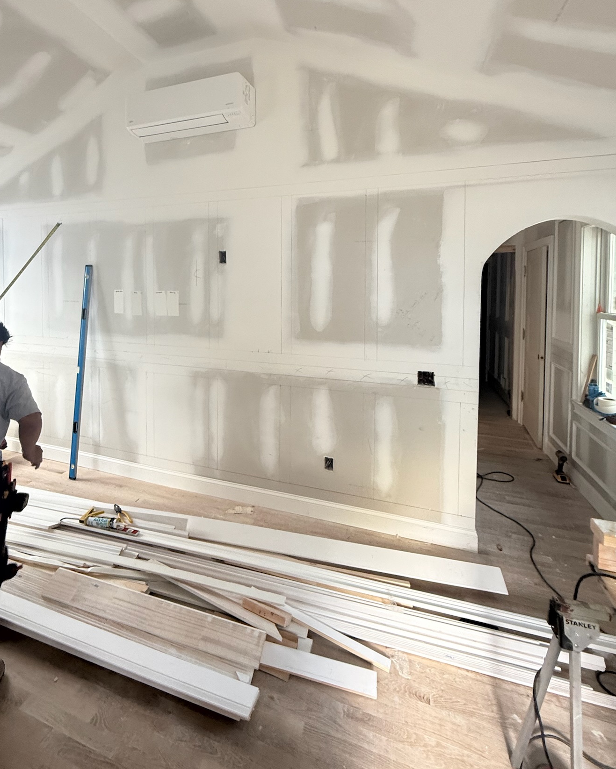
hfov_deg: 76.6
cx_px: 265
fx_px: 387
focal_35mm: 17
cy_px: 299
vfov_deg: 88.2
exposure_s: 1/99
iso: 160
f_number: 2.2
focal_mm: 2.22
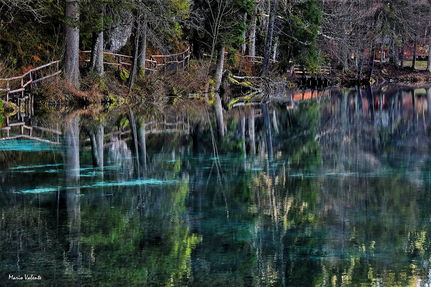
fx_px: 1197
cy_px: 144
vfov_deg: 13.7
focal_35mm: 100
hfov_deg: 20.4
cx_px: 216
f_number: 8
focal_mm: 100
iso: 640
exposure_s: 1/100
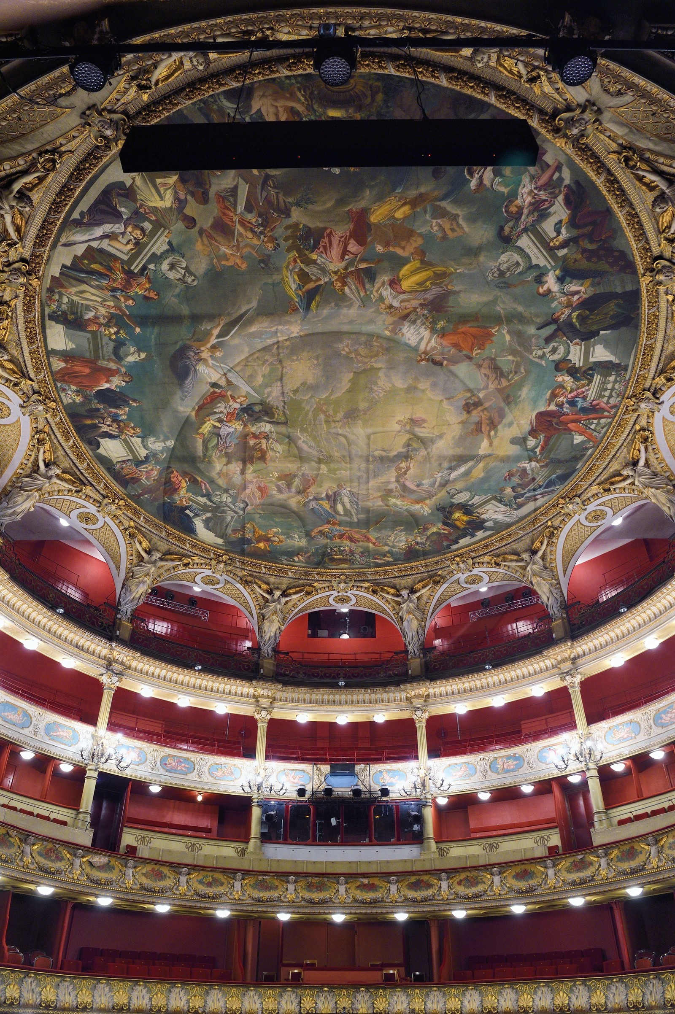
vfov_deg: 73.8
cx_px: 338
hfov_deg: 53.1
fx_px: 676
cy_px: 507
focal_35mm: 24
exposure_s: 1/15
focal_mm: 24
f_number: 6.3
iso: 1600
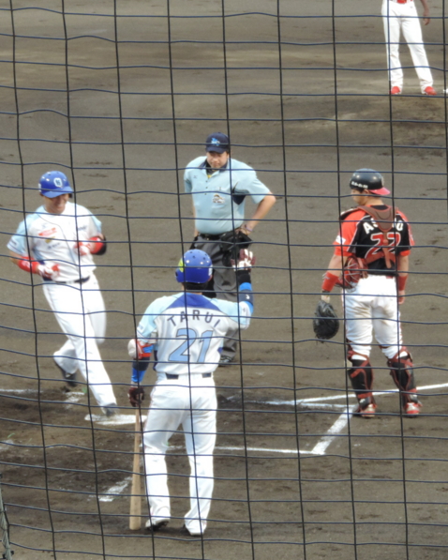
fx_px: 4009
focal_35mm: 242
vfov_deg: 8.0
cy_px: 280
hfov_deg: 6.4
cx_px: 206
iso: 400
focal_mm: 33
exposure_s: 1/80
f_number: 4.6
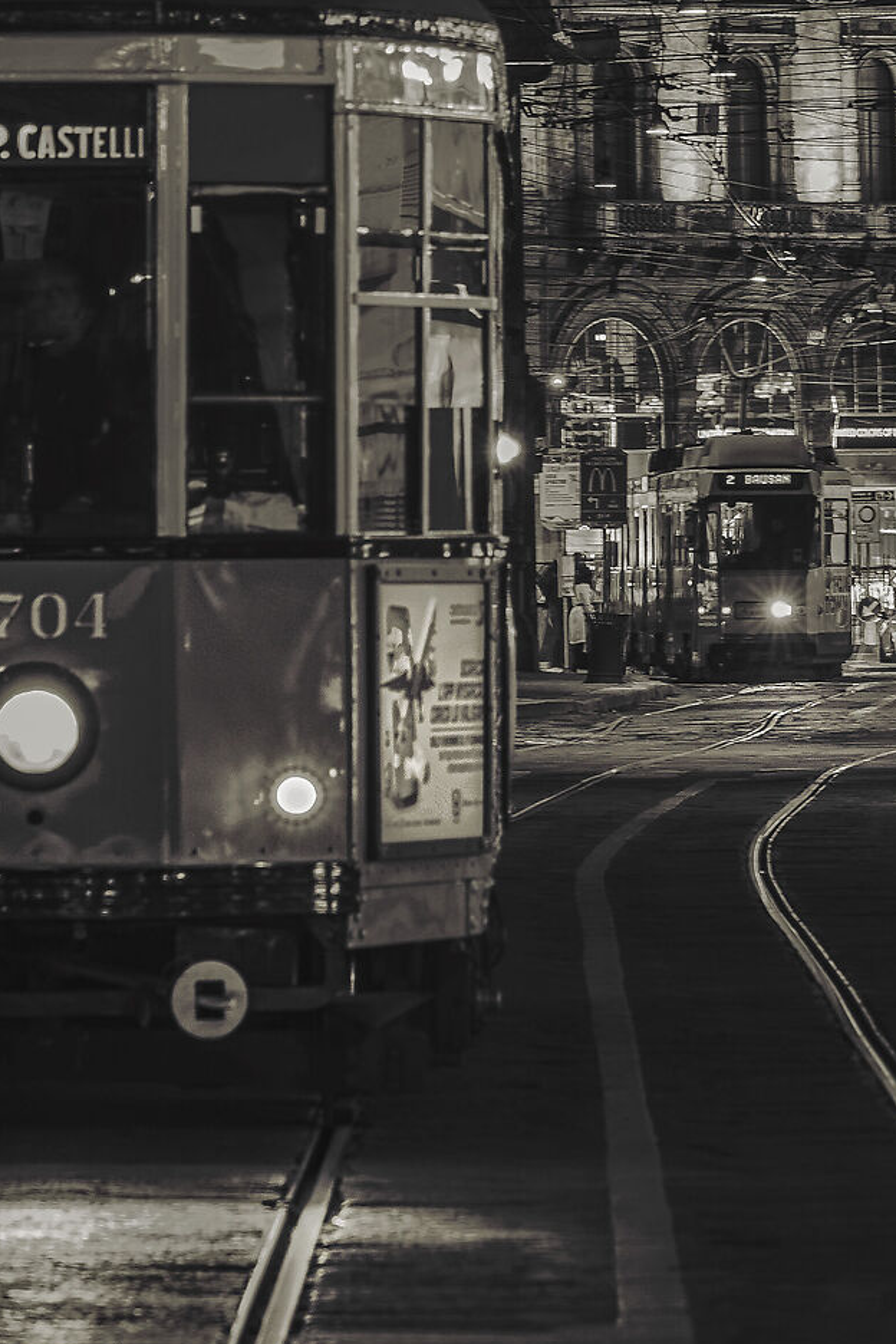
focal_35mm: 423
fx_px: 15791
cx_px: 640
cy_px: 514
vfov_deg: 4.9
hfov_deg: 3.2
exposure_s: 3.2
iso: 100
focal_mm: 165
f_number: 8
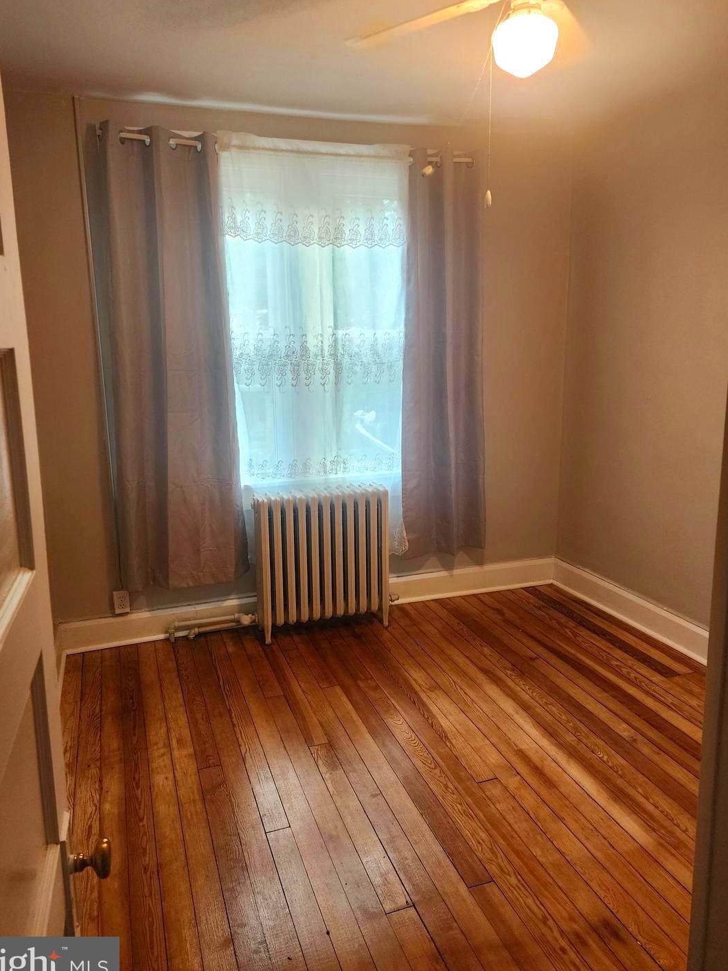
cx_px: 343
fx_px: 701
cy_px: 465
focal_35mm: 25
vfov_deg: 69.4
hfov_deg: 54.9
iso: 400
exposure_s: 1/120
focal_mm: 6.4
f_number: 1.8
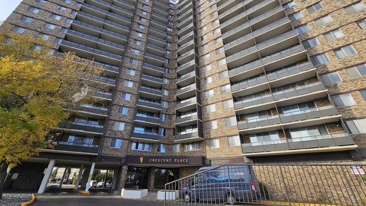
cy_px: 90
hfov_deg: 102.9
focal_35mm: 15
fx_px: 146
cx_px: 174
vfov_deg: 70.2
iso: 50
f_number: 2.2
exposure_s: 1/944
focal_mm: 2.2
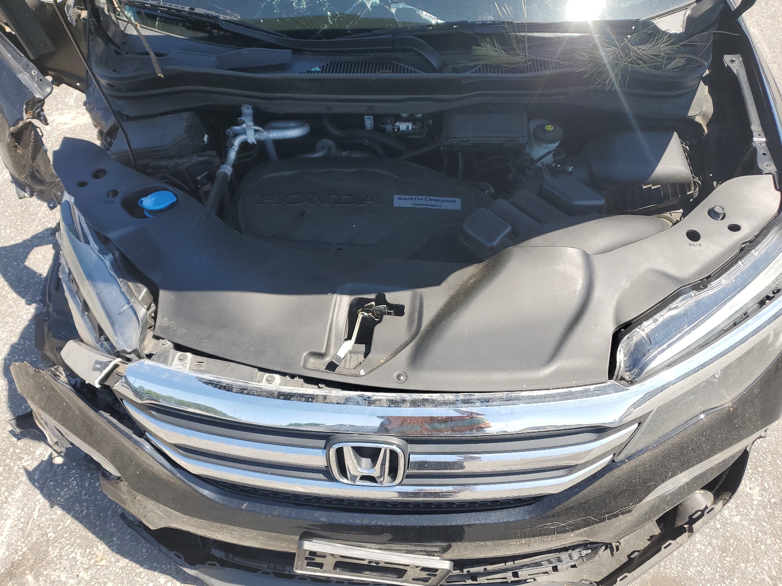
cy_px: 293
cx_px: 391
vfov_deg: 53.1
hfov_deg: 67.3
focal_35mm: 26
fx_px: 587
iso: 50
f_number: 1.5
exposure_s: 1/1250
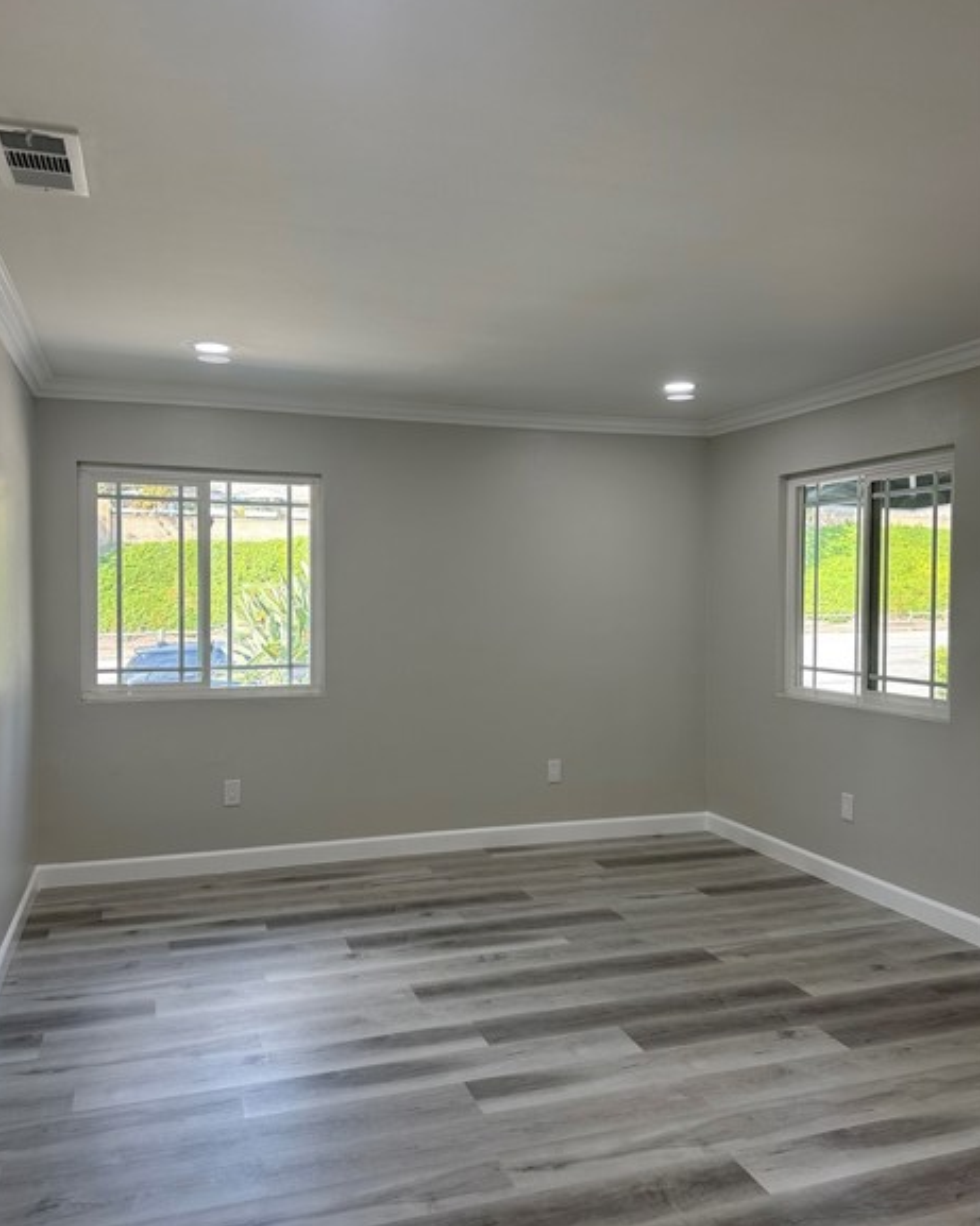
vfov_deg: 66.1
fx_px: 943
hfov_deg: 54.9
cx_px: 483
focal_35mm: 26
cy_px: 623
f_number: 1.78
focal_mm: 6.86
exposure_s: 1/163
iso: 100
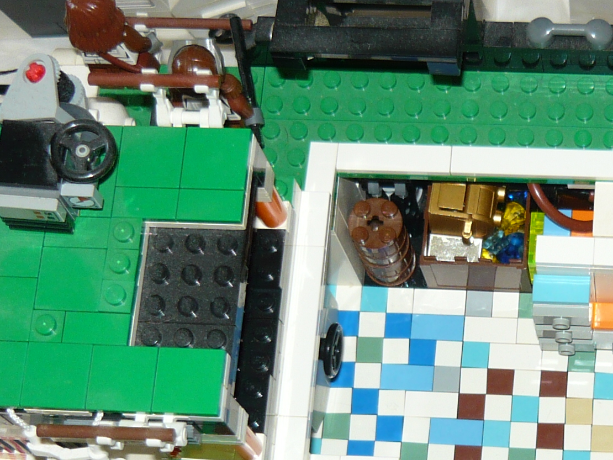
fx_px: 1718
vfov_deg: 15.2
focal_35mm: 97
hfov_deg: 19.8
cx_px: 555
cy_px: 361
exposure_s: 1/30
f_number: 2.8
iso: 100
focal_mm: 5.5
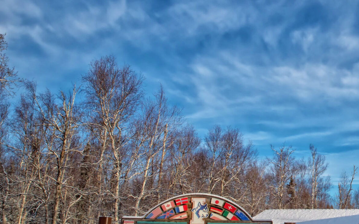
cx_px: 383
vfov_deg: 24.4
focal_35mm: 53
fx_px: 519
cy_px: 121
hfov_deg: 33.8
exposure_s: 1/4000
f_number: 8
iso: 800
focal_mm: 24
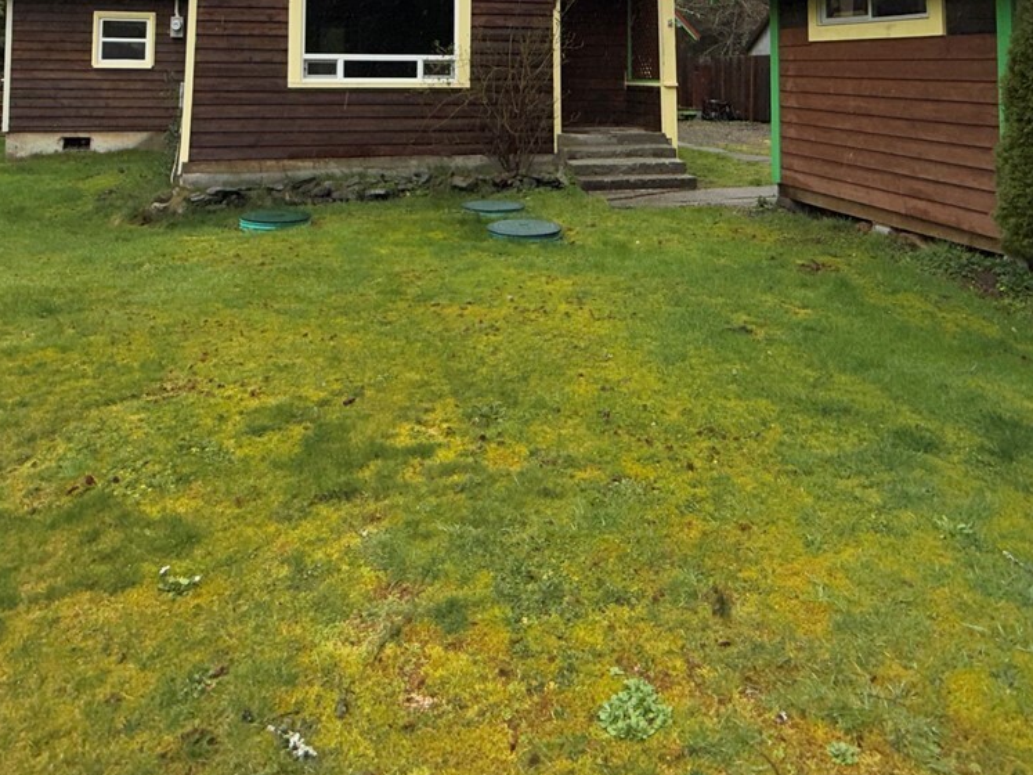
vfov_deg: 41.1
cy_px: 10
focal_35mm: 30
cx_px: 525
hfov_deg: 60.0
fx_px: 895
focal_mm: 2.22
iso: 16
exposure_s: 1/421
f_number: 2.2
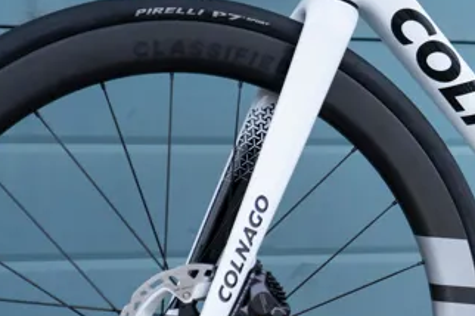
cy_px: 176
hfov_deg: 11.6
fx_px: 2293
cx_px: 546
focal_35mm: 174
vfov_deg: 7.9
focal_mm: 70
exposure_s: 1/3200
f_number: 2.8
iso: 500
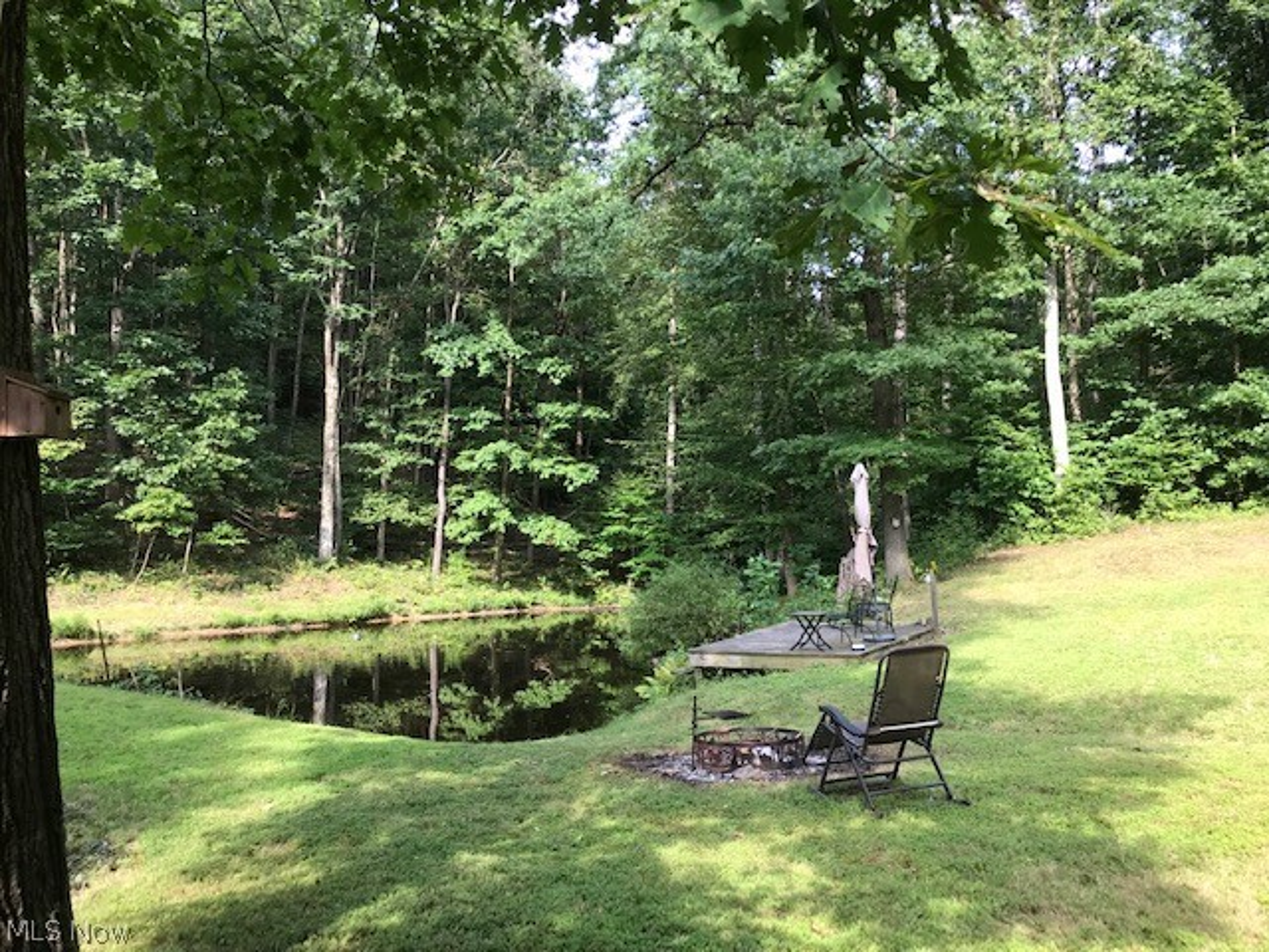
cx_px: 634
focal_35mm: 28
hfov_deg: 63.4
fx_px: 1026
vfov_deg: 49.7
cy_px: 476
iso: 20
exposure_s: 1/169
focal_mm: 3.99
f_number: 1.8
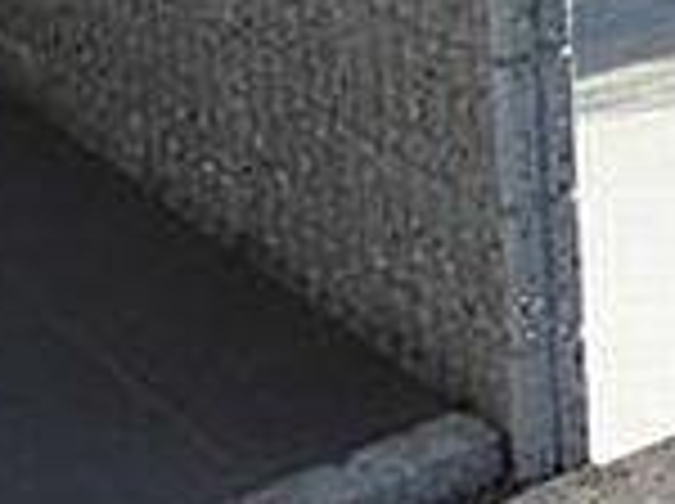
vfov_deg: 12.3
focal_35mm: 111
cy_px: -374
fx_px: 2161
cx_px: 1228
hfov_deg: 15.3
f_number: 3.5
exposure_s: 1/640
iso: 100
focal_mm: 4.6
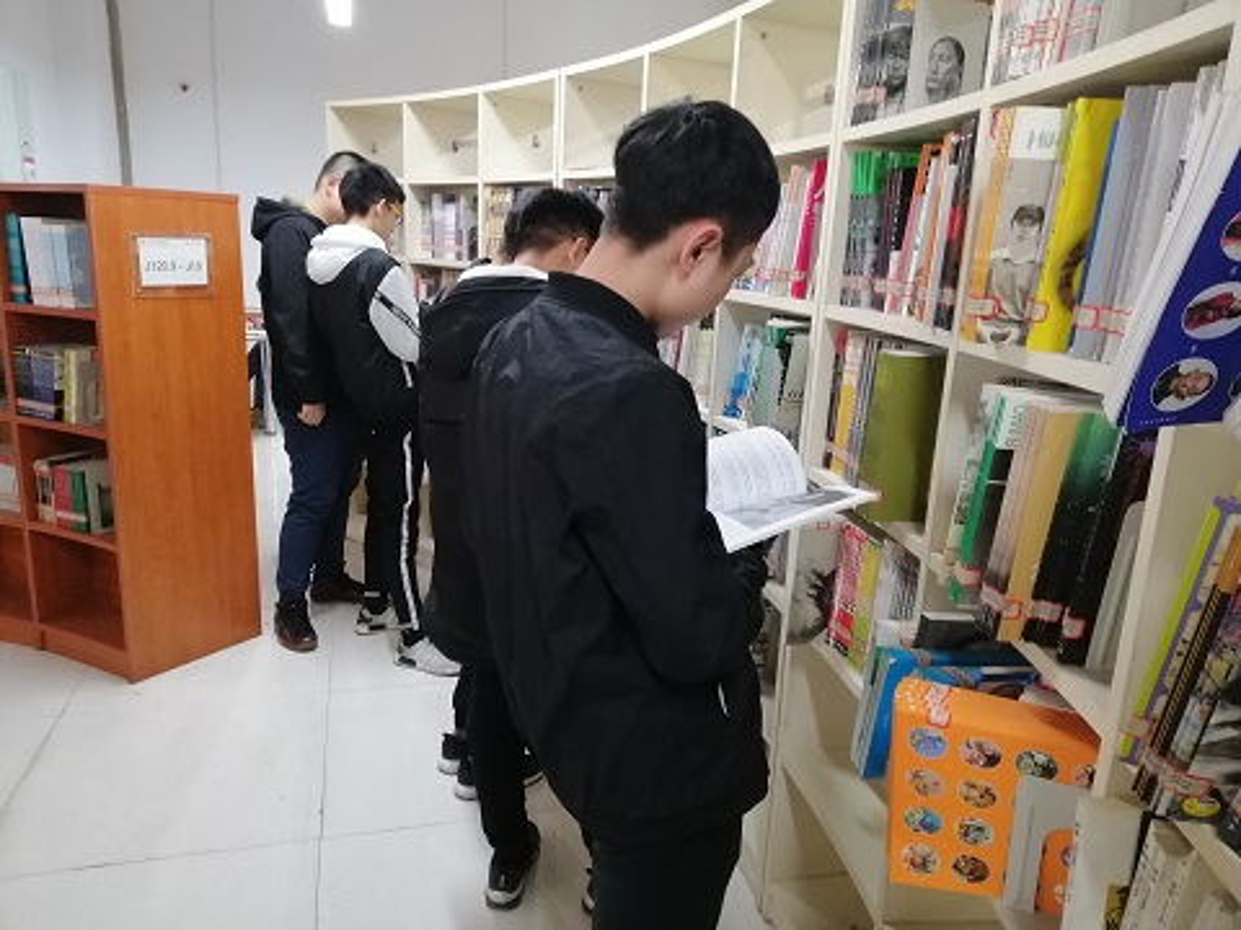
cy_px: 465
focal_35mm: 26
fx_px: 932
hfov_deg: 67.3
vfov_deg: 53.1
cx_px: 620
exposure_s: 1/25
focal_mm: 3.81
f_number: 2.2
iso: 500
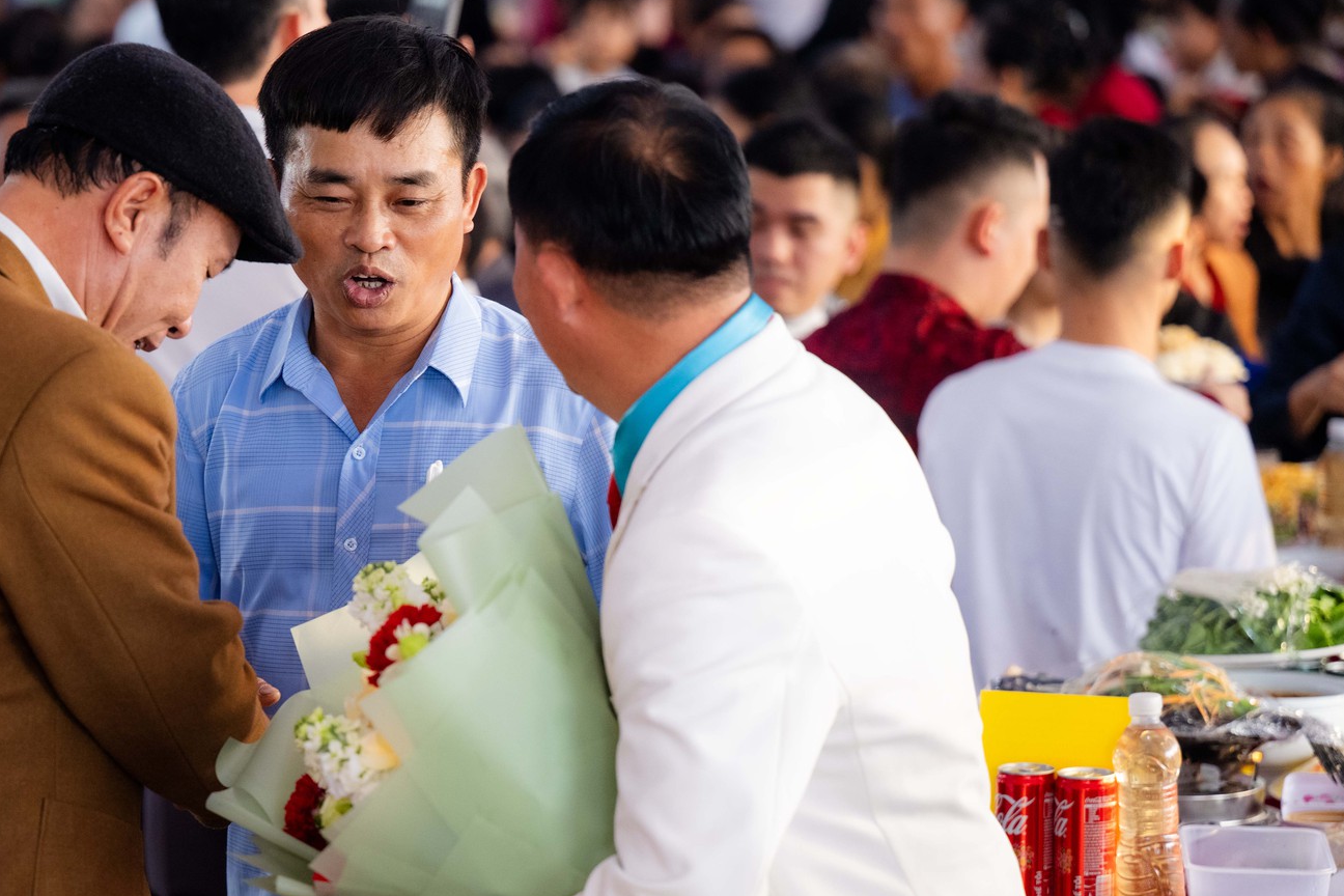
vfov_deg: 8.5
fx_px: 6048
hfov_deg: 12.7
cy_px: 535
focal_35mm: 162
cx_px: 389
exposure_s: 1/320
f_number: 2.8
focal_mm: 105
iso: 1250
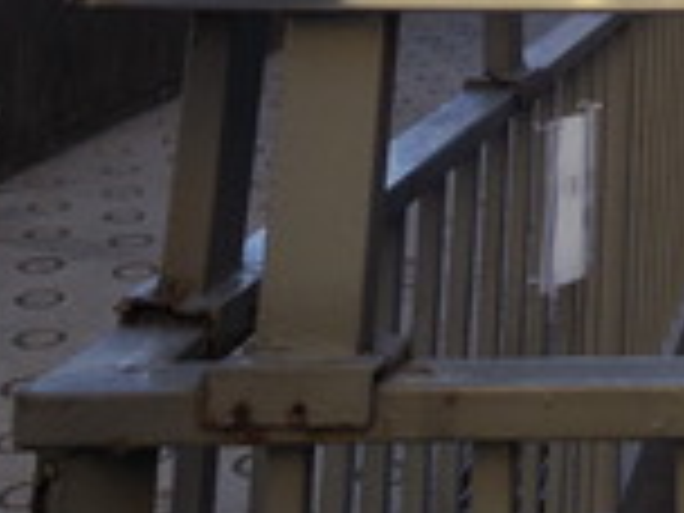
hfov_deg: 24.5
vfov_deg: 17.2
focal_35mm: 71
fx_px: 1403
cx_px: 850
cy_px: -396
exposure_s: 1/80
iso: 200
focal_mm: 4
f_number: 4.5
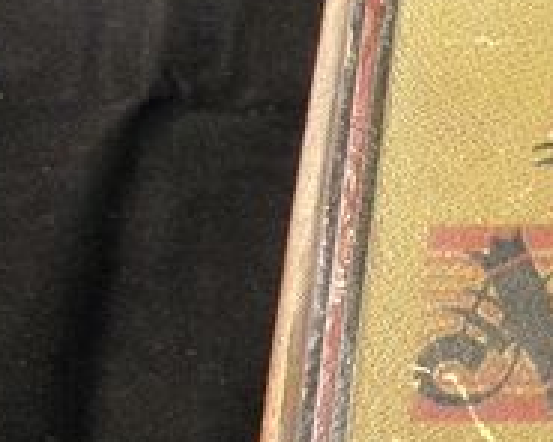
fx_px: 1915
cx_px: 906
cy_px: 605
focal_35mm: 117
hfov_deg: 14.9
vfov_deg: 12.7
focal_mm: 5
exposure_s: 1/20
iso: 200
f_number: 3.5
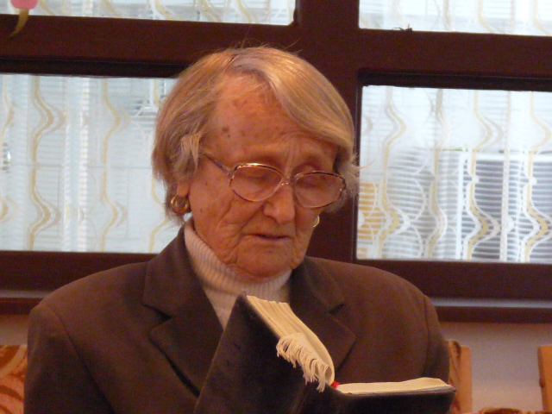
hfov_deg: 9.6
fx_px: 3301
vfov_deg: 7.2
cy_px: 207
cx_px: 276
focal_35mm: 207
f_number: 3.6
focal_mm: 20.8
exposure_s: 1/50
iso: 800
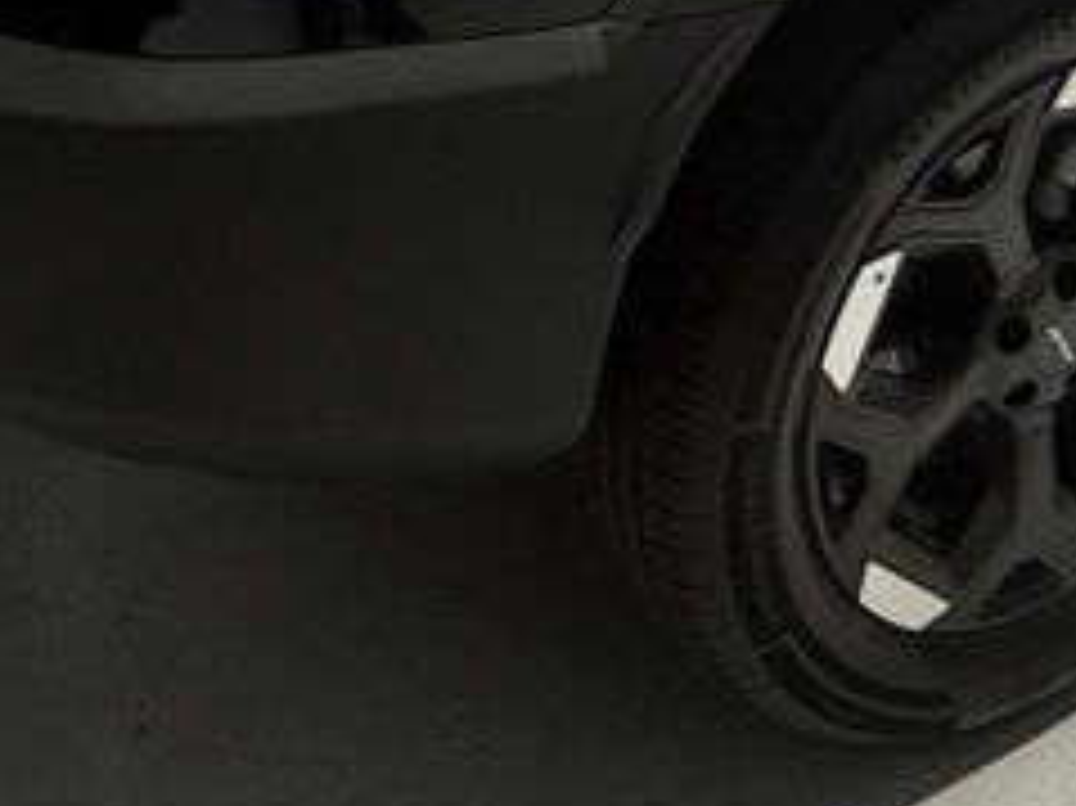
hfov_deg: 31.2
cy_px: -423
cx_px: 896
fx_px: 1864
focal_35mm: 60
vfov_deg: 20.6
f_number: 2.2
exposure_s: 1/50
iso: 200
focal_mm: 2.22
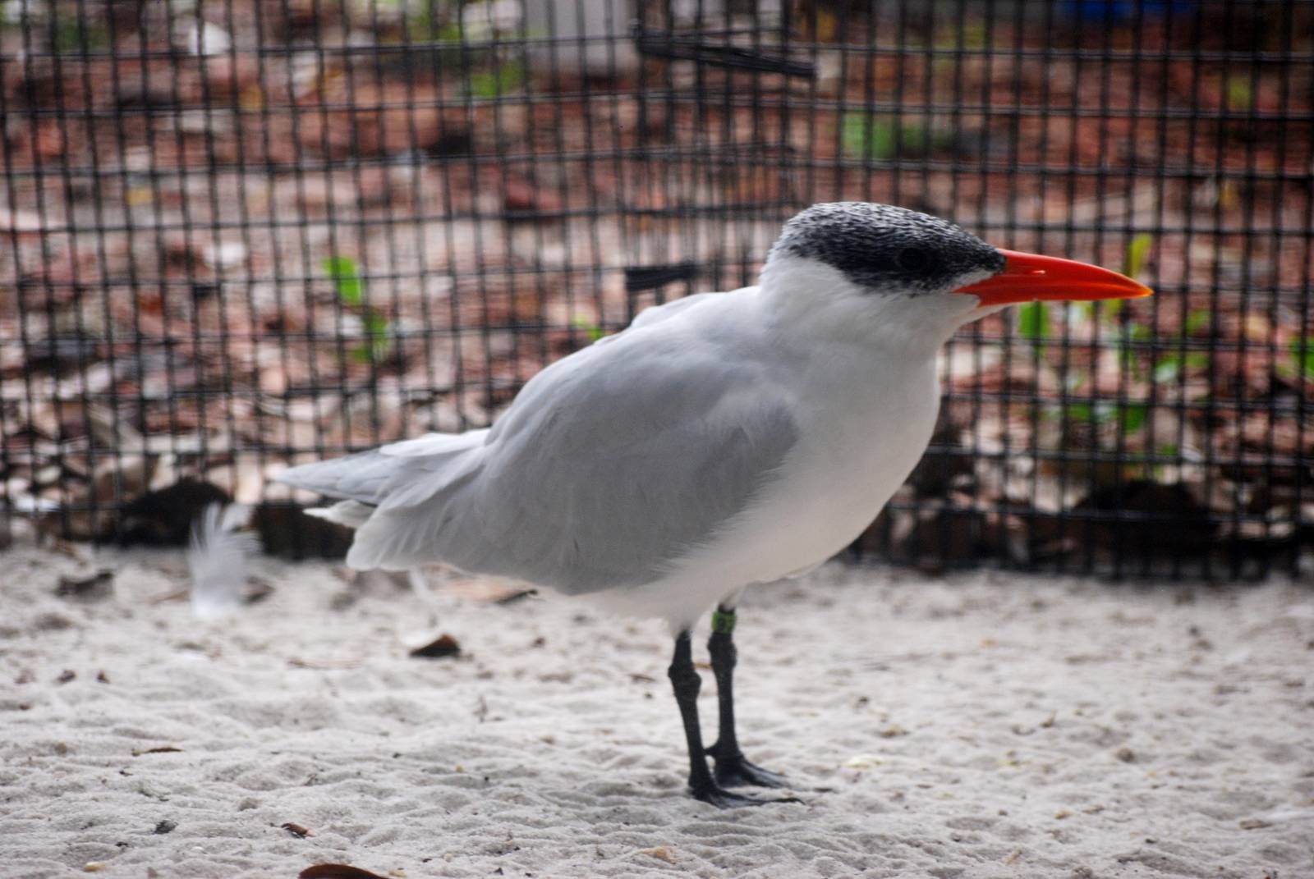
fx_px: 10689
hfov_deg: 7.0
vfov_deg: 4.7
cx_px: 657
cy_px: 440
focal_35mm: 292
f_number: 4.8
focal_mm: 195
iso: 400
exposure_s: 1/160
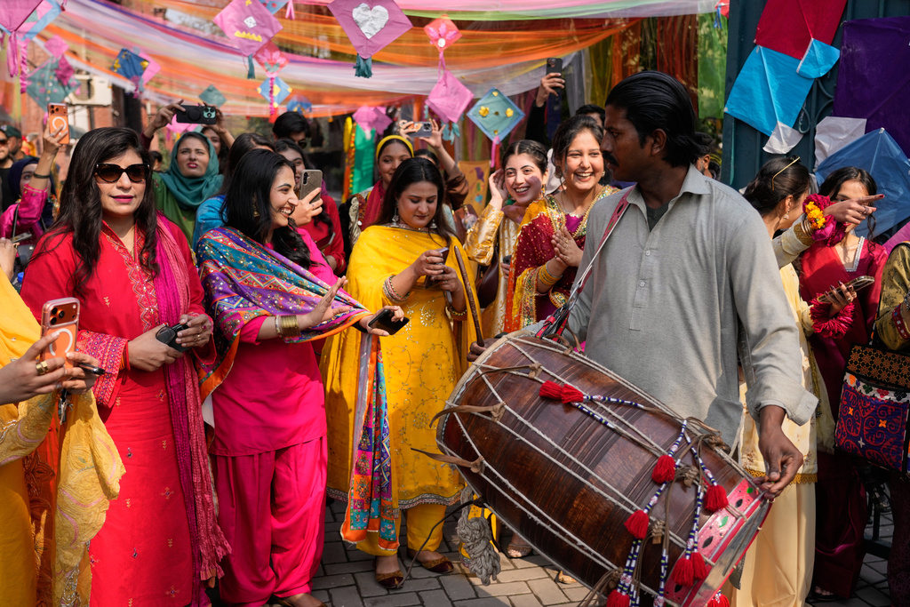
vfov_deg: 37.9
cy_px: 304
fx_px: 885
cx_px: 455
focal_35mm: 35
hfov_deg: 54.4
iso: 400
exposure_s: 1/2000
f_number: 4
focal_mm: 35
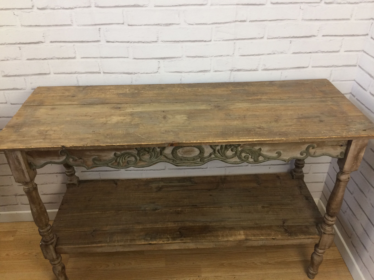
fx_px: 313
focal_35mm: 29
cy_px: 140
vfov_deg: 48.2
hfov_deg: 61.7
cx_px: 187
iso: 50
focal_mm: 4.15
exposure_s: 1/33
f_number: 2.2
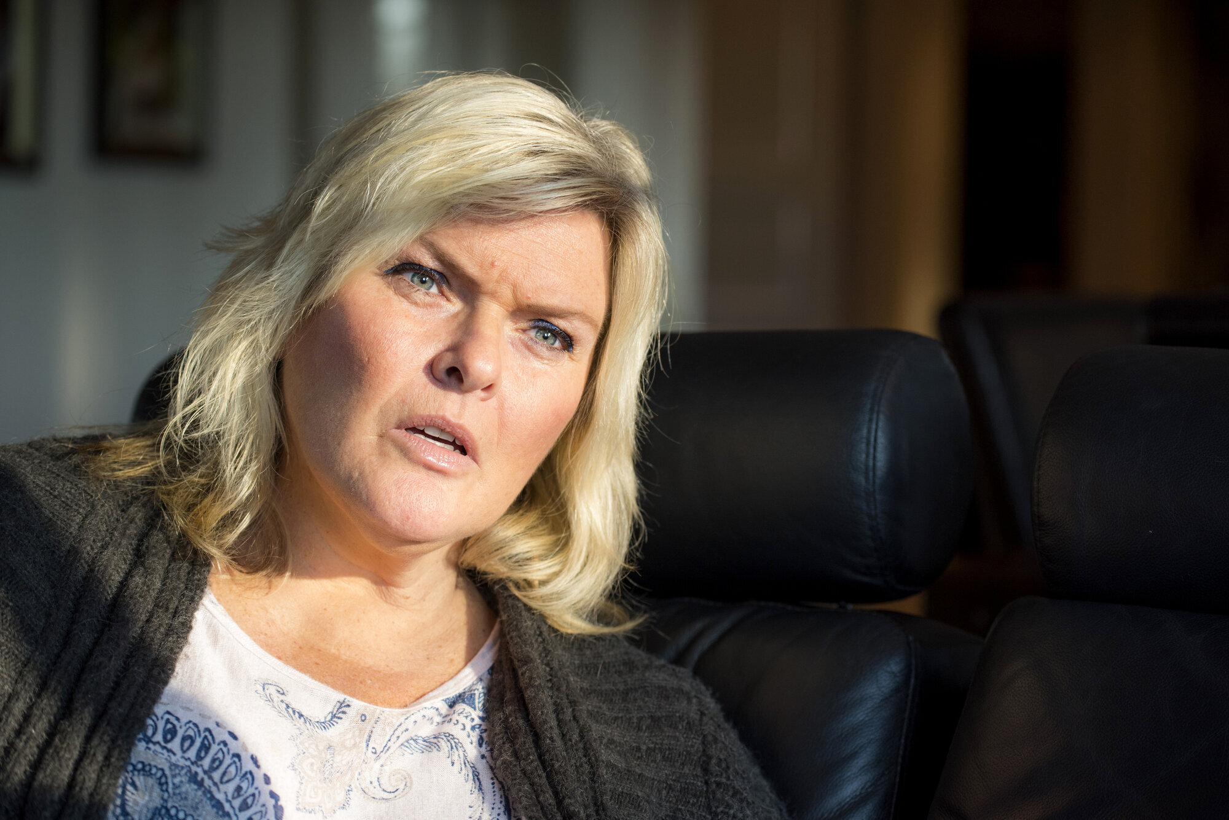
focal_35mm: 98
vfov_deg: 14.0
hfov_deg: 20.8
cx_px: 614
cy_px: 410
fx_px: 3347
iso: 800
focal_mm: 98
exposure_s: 1/125
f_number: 4.5
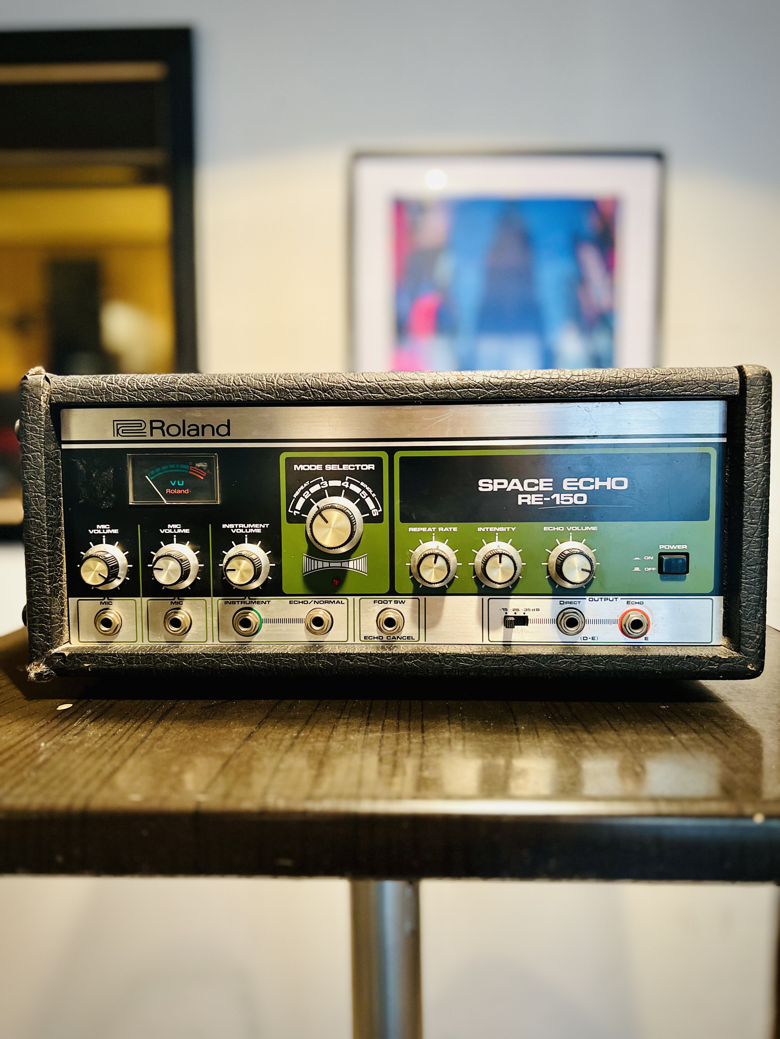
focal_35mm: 26
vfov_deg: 67.3
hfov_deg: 53.1
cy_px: 520
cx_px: 390
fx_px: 781
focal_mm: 5.7
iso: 200
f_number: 1.5
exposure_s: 1/50
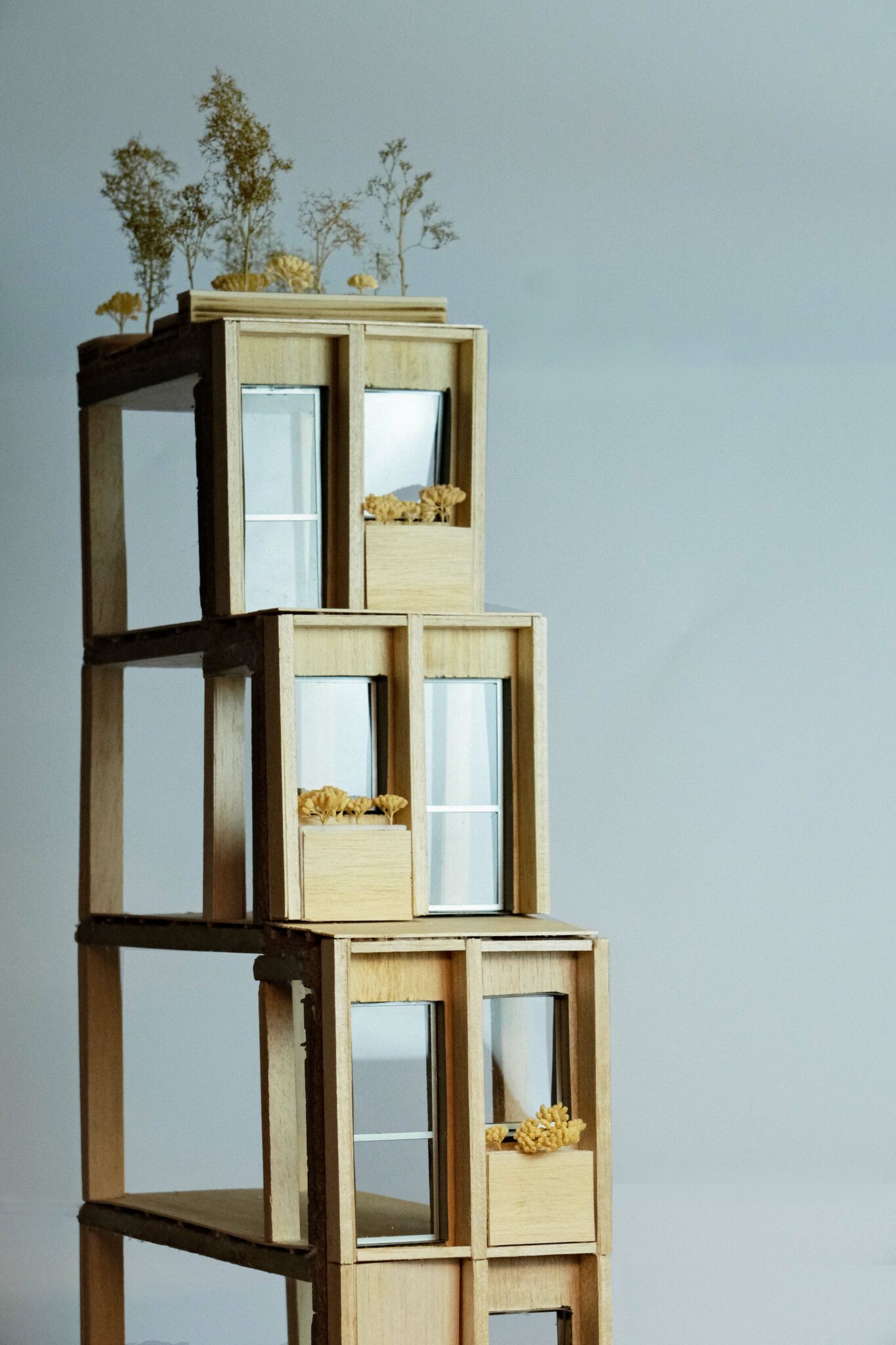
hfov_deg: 11.4
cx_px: 448
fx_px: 4480
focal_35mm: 120
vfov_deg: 17.1
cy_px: 672
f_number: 7.1
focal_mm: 80
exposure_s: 1/120
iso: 2500
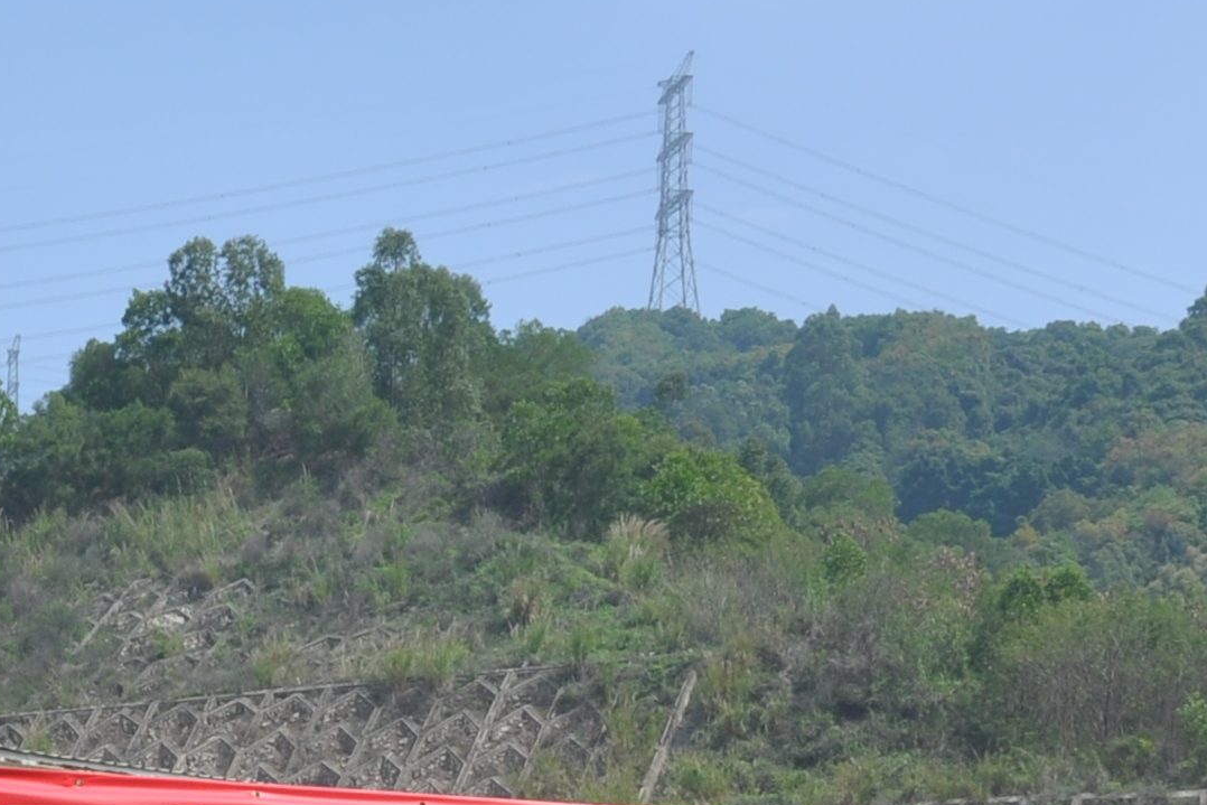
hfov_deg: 14.0
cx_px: -118
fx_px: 4795
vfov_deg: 9.3
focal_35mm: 143
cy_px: 1223
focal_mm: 24
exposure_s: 1/125
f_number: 13
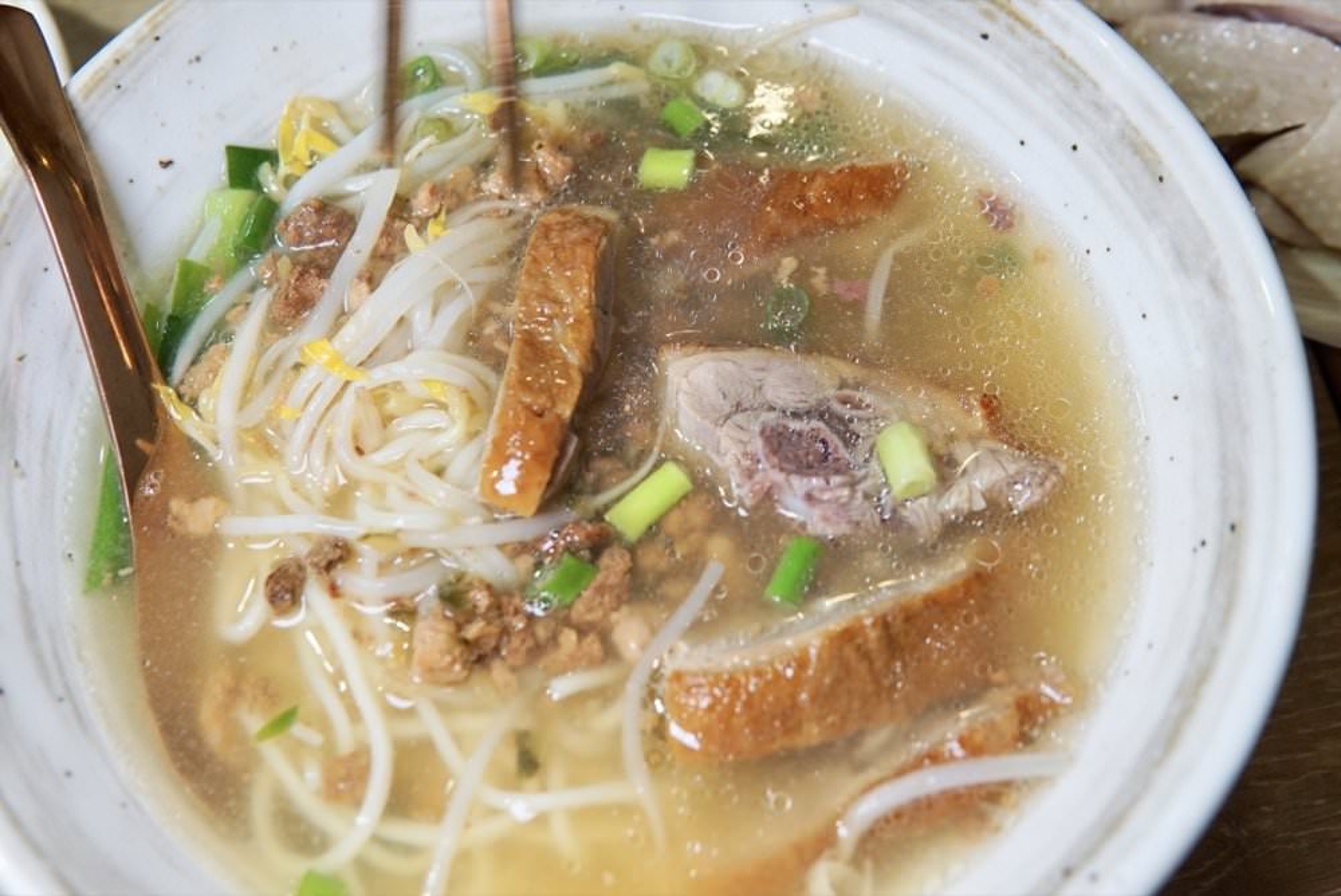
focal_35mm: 45
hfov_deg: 43.6
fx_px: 1677
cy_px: 448
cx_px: 670
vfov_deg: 29.9
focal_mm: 30
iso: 320
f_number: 4
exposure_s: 1/60
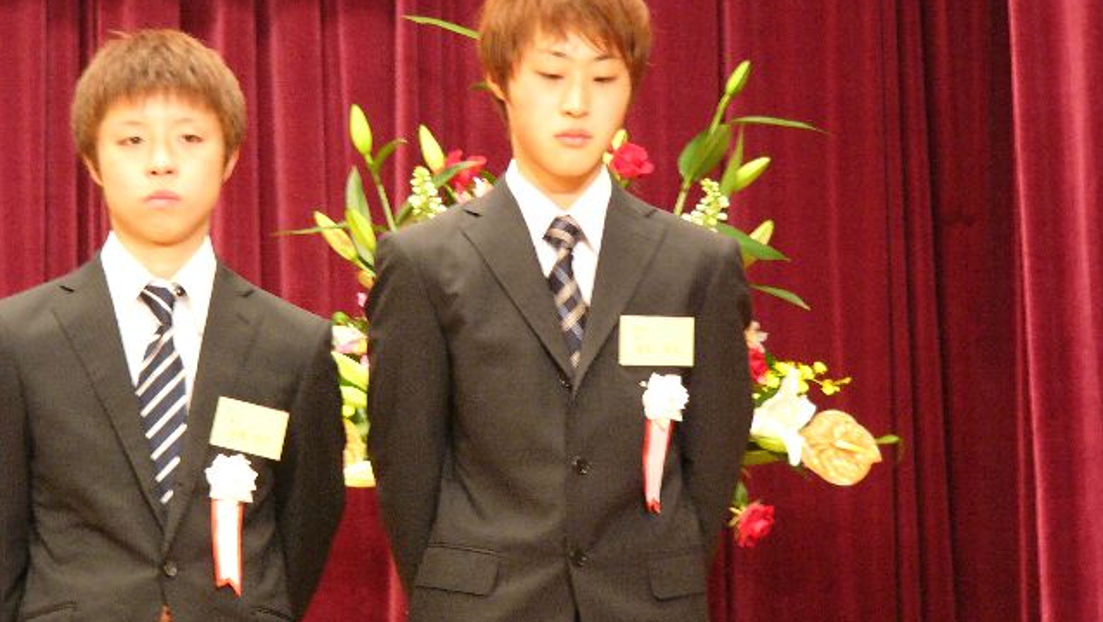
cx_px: 552
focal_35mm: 175
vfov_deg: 6.9
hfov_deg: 12.3
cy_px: 298
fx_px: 5121
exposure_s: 1/13
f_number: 2.8
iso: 200
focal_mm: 26.7
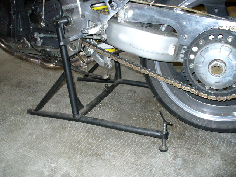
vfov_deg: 38.7
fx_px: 252
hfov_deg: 50.1
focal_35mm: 37
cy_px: 88
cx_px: 118
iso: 160
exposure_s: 1/30
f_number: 2.8
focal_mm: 6.1
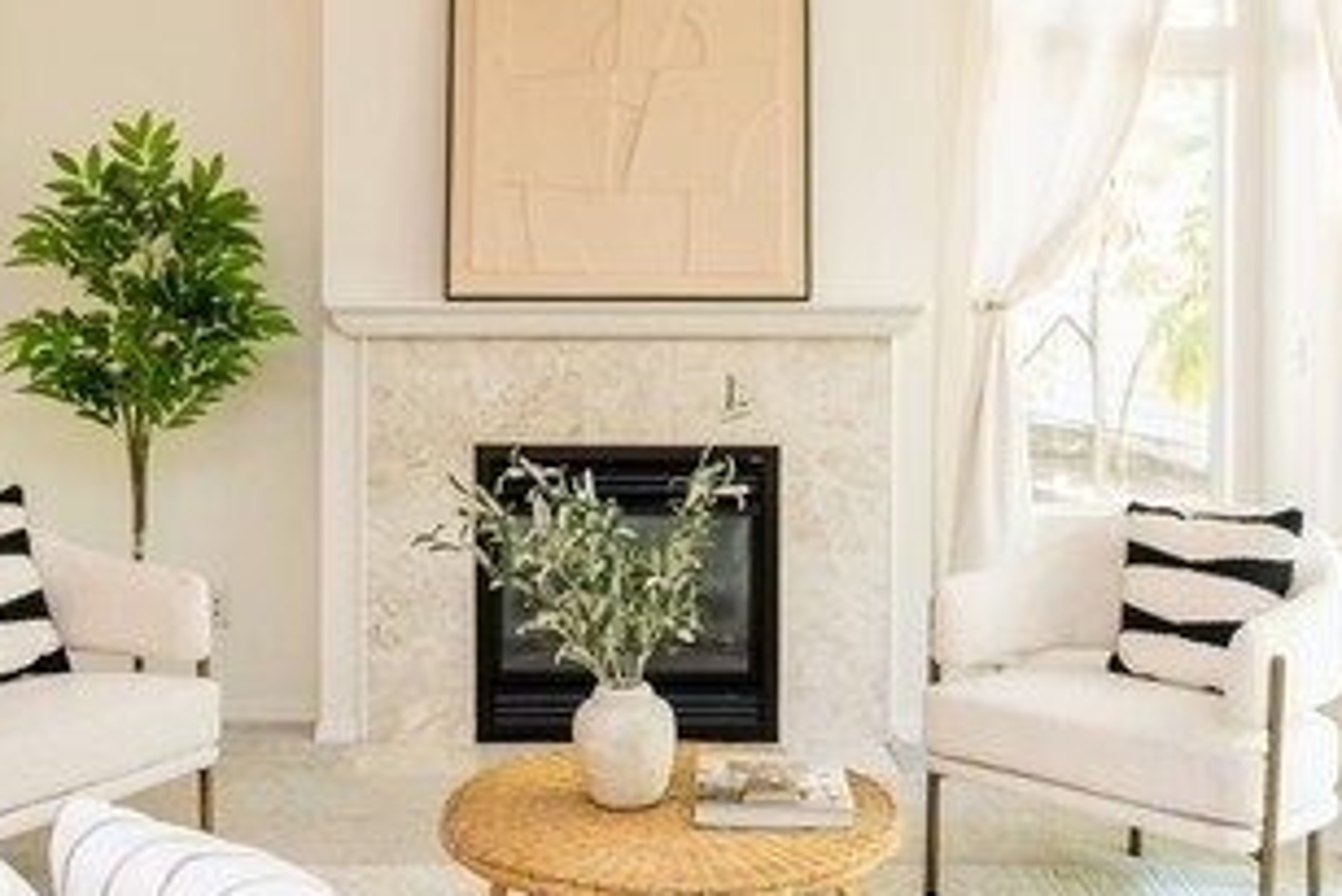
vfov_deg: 32.4
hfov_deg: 47.4
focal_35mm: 41
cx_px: 625
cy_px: 293
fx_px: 1529
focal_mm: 14
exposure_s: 1/20
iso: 200
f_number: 8
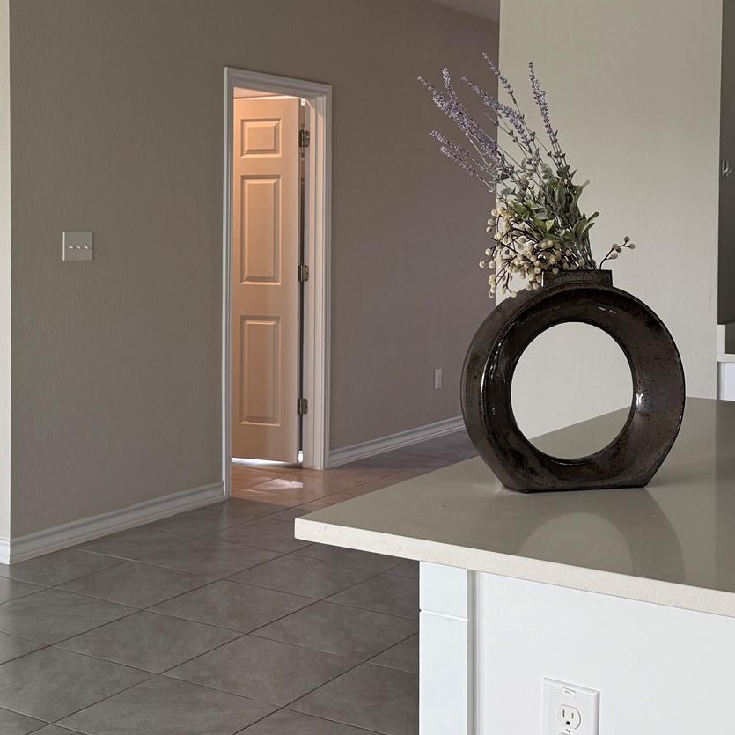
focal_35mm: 52
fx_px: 1249
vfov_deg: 32.6
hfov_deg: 32.7
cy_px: 257
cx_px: 289
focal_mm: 6.76
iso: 160
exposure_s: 1/121
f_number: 1.78
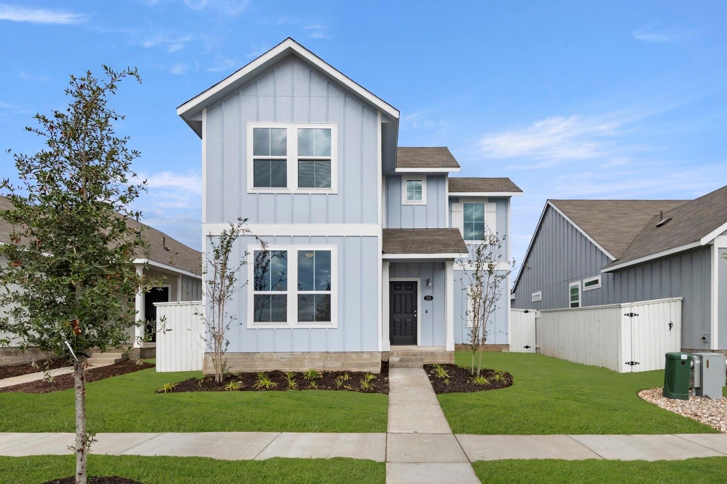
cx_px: 364
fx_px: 727
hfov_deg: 53.2
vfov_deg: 36.8
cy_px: 242
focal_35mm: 36
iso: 400
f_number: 8
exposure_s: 1/2500
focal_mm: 24
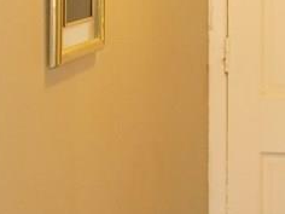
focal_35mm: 156
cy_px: 16
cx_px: 239
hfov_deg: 12.6
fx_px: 1284
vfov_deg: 9.5
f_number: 2.8
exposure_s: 1/60
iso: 400
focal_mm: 6.3
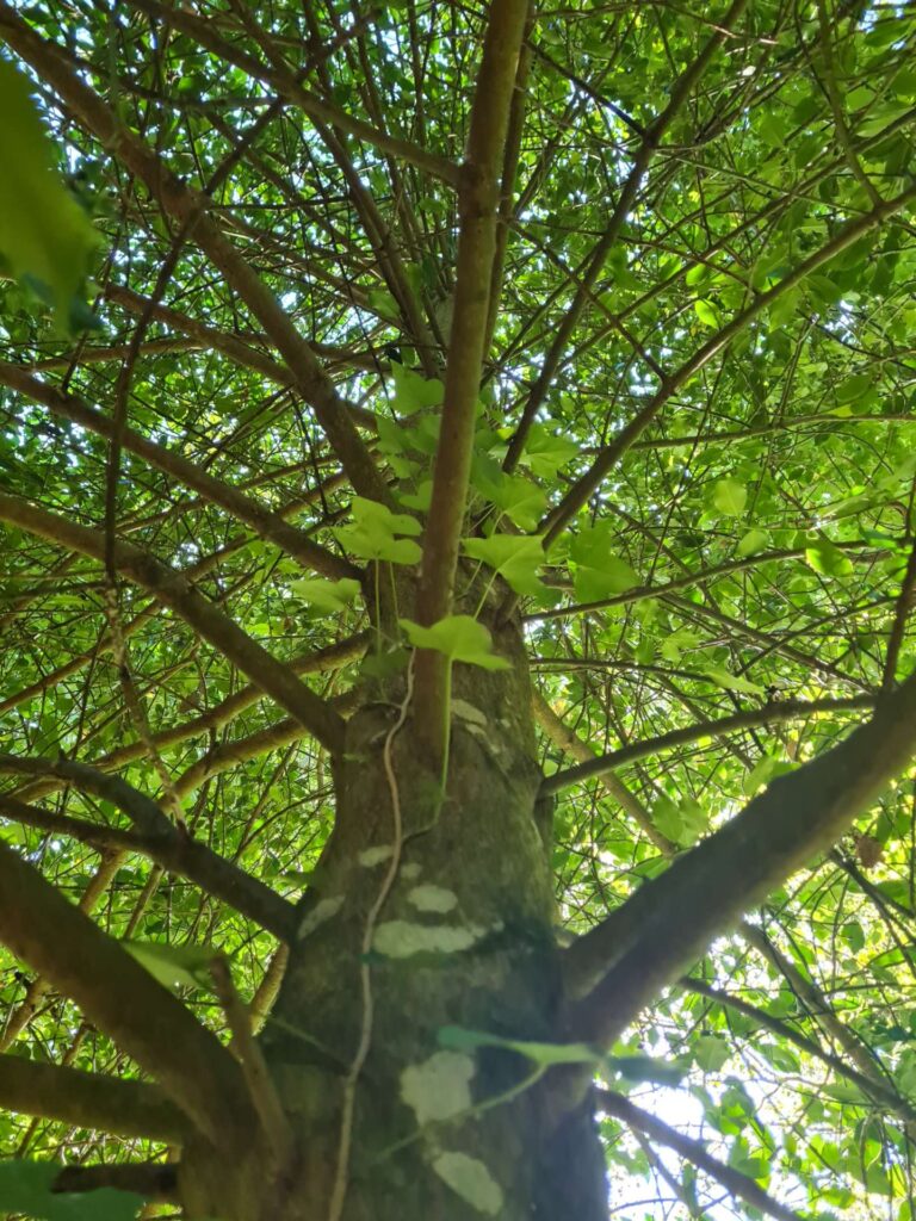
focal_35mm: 26
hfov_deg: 53.1
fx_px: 917
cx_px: 458
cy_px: 610
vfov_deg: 67.3
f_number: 1.8
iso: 320
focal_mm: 5.4
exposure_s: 1/100
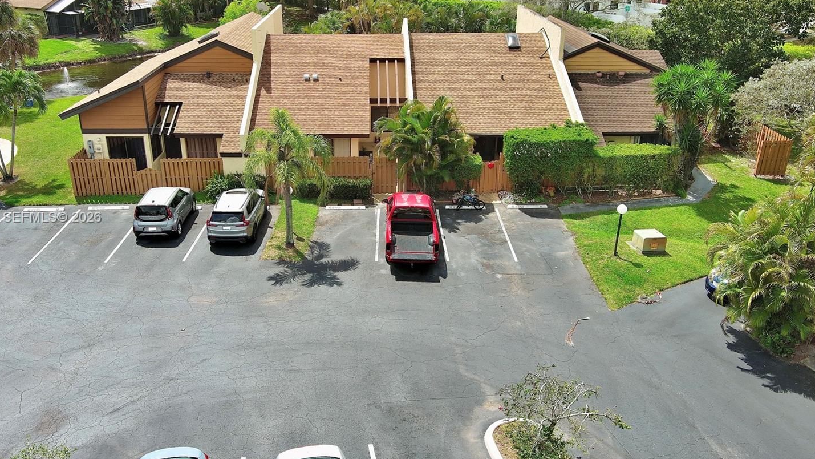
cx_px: 380
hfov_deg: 58.0
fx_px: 735
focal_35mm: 34
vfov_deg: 34.7
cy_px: 218
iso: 100
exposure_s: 1/917
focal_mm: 10.57
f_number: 2.8
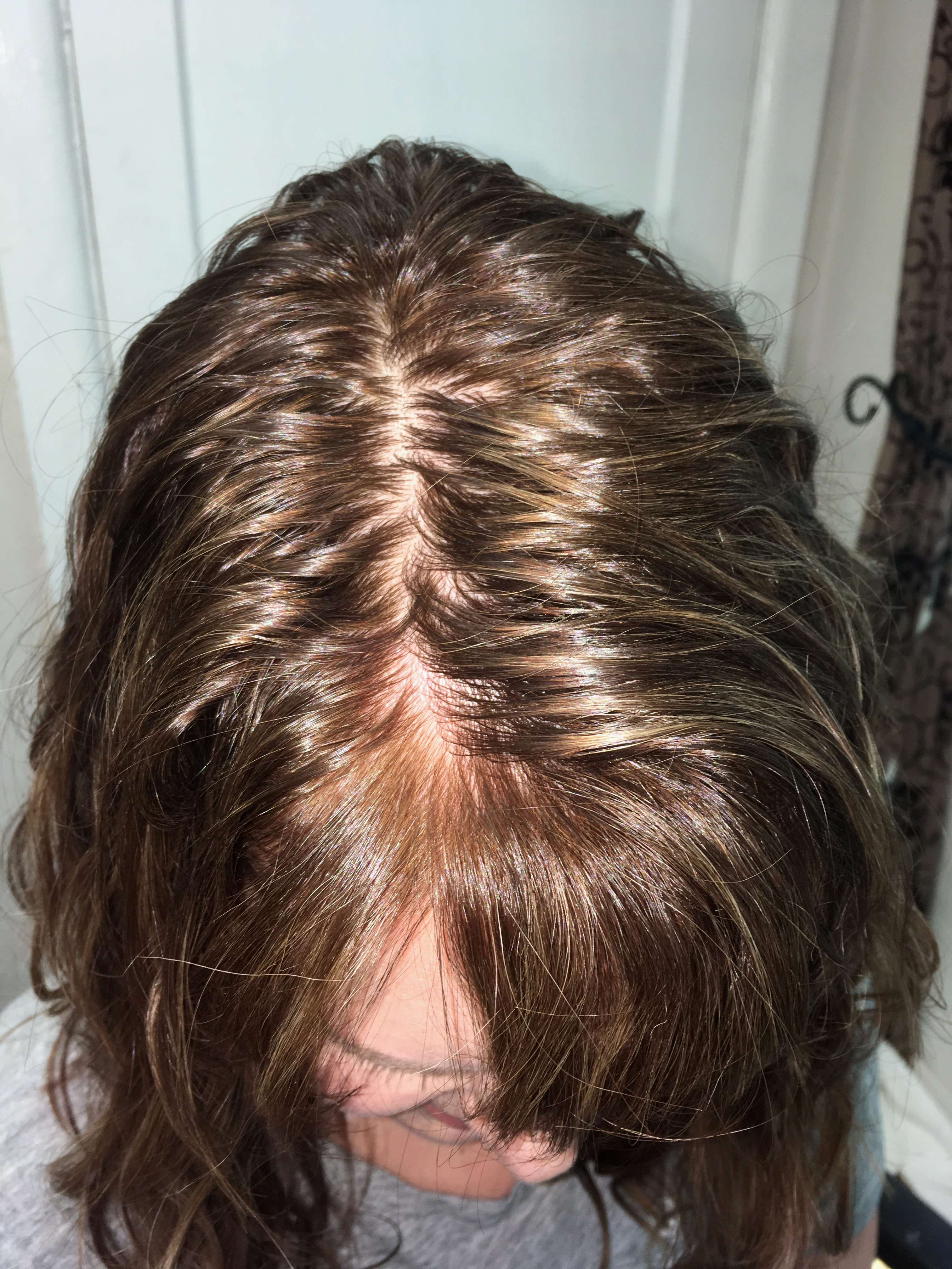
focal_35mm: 29
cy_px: 634
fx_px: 1063
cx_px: 476
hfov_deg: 48.2
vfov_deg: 61.7
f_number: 2.2
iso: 25
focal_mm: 4.15
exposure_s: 1/30
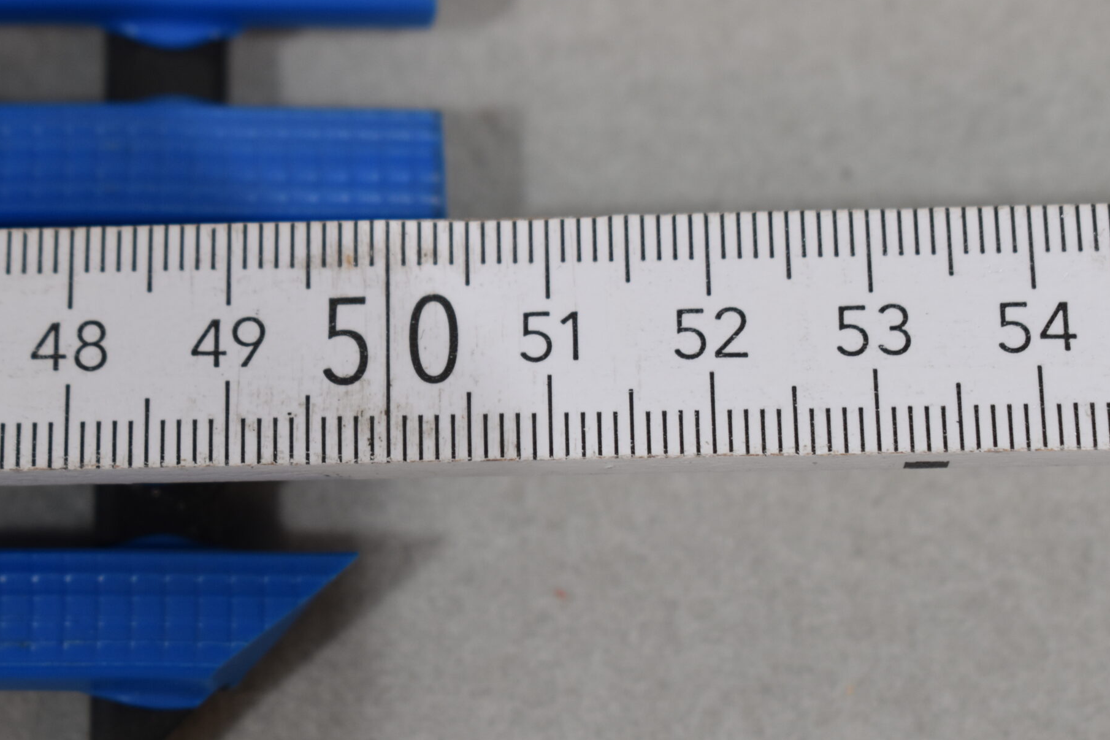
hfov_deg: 17.5
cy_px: 358
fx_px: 3598
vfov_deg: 11.7
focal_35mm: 117
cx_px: 350
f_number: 7.1
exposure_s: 1/60
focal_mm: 55
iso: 400
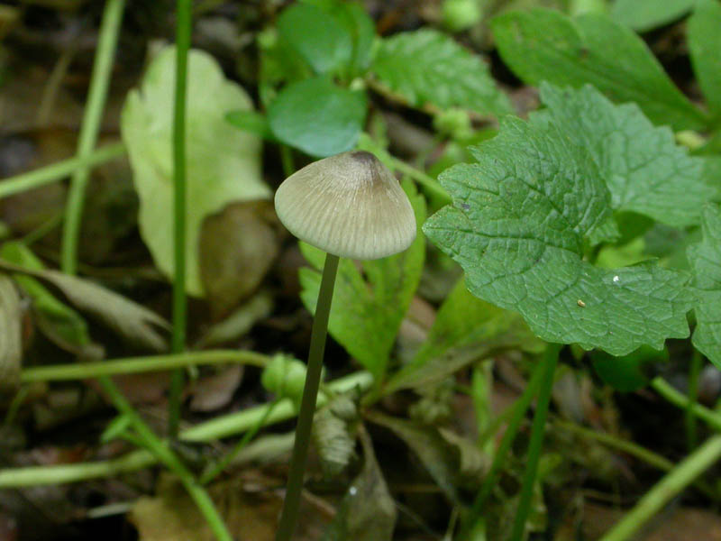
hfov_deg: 13.0
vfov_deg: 9.8
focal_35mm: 152
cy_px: 270
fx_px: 3166
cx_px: 360
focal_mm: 31.5
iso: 200
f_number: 10.2
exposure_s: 1/4
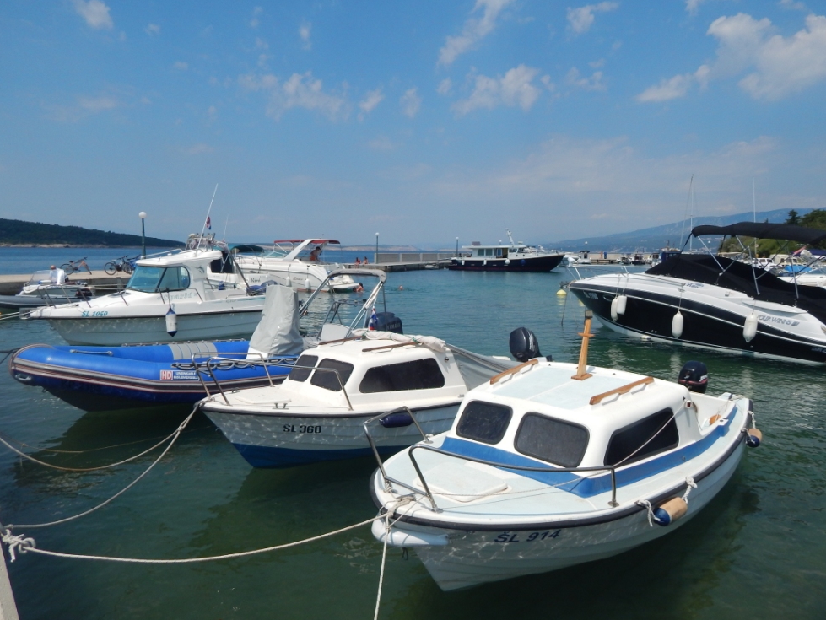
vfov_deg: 58.9
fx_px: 549
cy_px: 299
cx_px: 429
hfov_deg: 73.9
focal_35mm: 23
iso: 125
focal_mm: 4
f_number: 6
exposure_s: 1/1000
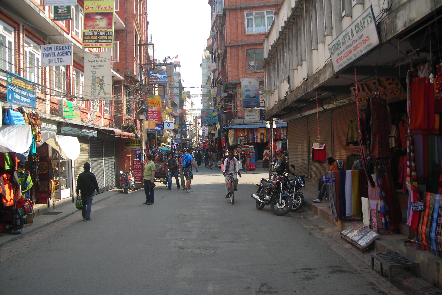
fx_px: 491
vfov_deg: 33.4
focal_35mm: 40
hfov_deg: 48.5
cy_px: 147
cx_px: 224
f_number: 3.2
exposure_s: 1/188
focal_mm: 6.3
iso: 50
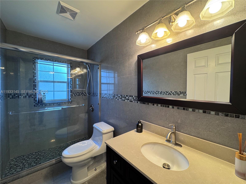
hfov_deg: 102.1
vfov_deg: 85.7
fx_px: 99
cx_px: 123
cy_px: 92
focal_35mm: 14
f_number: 2.2
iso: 200
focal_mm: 2.22
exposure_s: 1/60
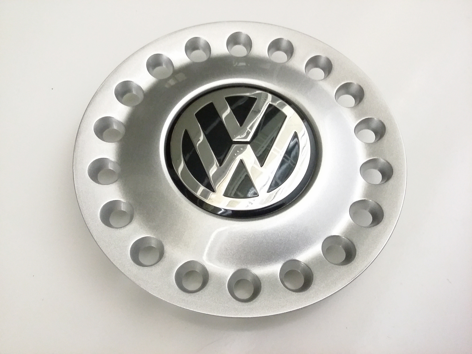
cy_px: 177
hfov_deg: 56.8
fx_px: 436
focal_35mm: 32
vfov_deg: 44.2
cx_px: 236
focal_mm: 3.4
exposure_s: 1/15
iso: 500
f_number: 2.4
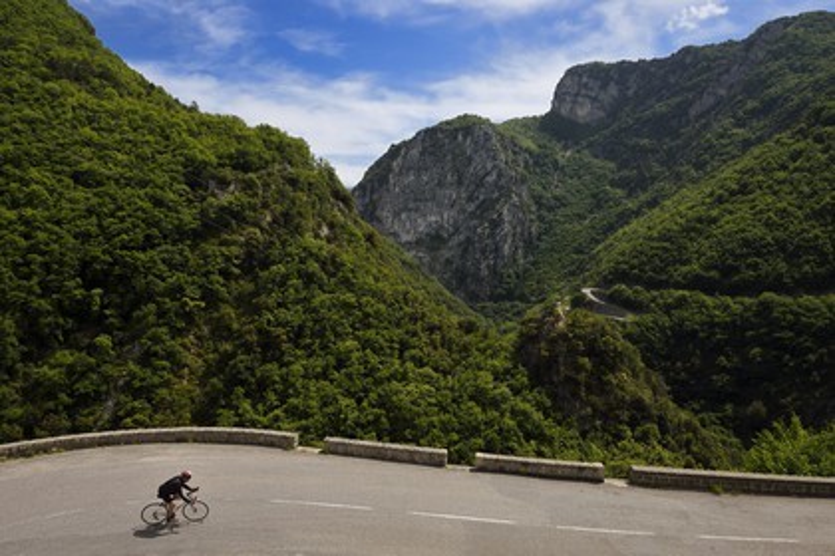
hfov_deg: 73.7
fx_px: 557
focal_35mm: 24
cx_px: 418
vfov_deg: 53.1
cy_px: 278
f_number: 13
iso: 200
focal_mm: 24
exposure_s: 1/250
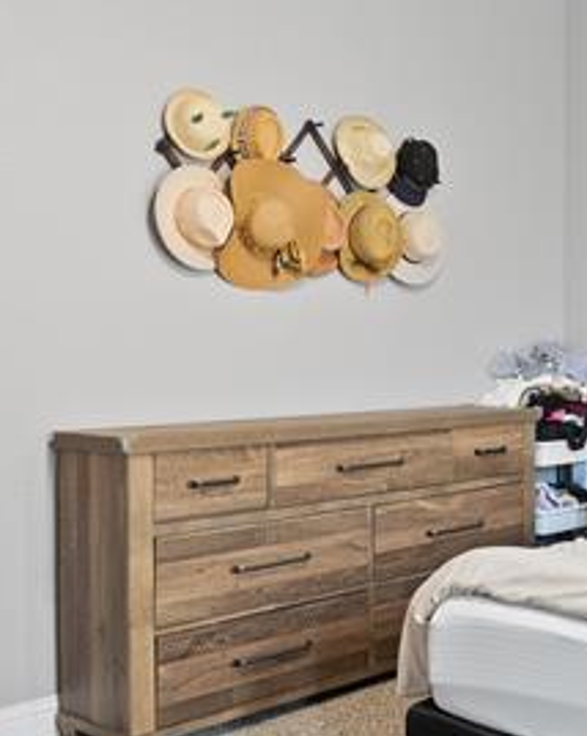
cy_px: 382
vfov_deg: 41.4
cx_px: 716
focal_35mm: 45
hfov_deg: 28.8
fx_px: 974
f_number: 6.3
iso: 1250
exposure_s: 1/4
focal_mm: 12.5
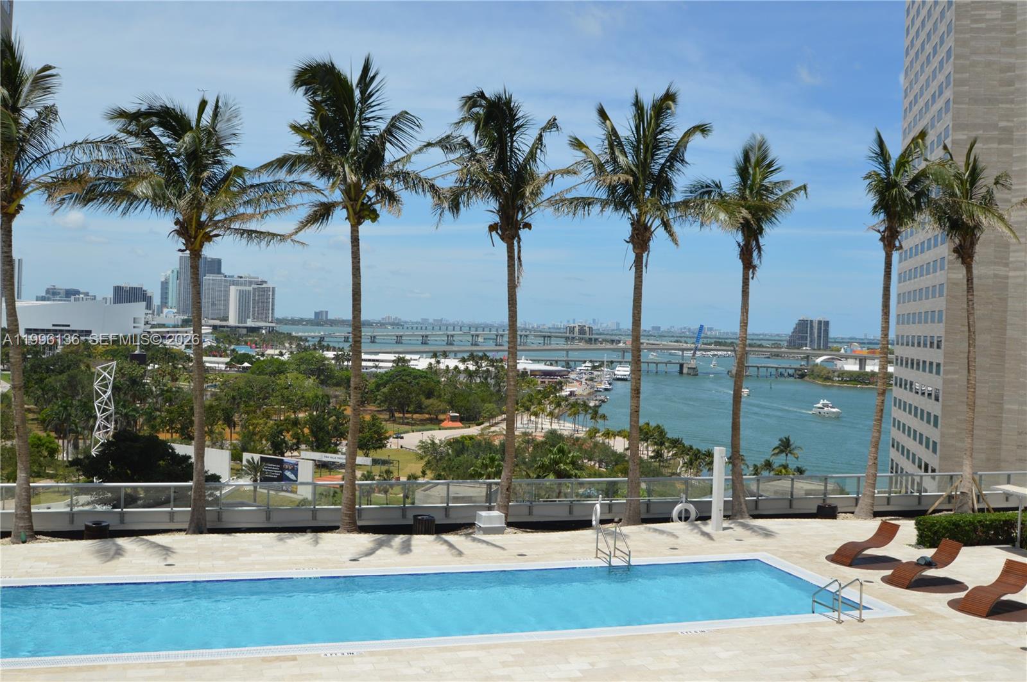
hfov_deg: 53.2
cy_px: 341
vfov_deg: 36.8
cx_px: 514
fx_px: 1026
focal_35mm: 36
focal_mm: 24
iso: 100
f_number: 9
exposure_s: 1/320
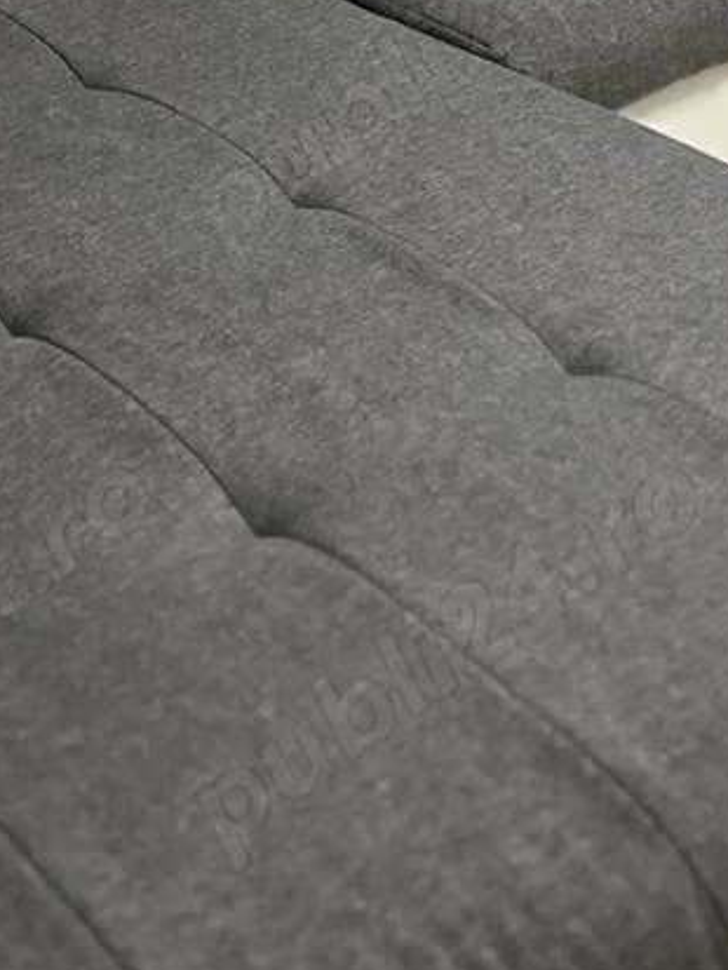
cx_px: 169
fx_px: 2354
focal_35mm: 84
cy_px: 183
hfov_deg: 17.5
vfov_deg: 22.9
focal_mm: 5.1
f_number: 1.6
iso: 400
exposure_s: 1/33
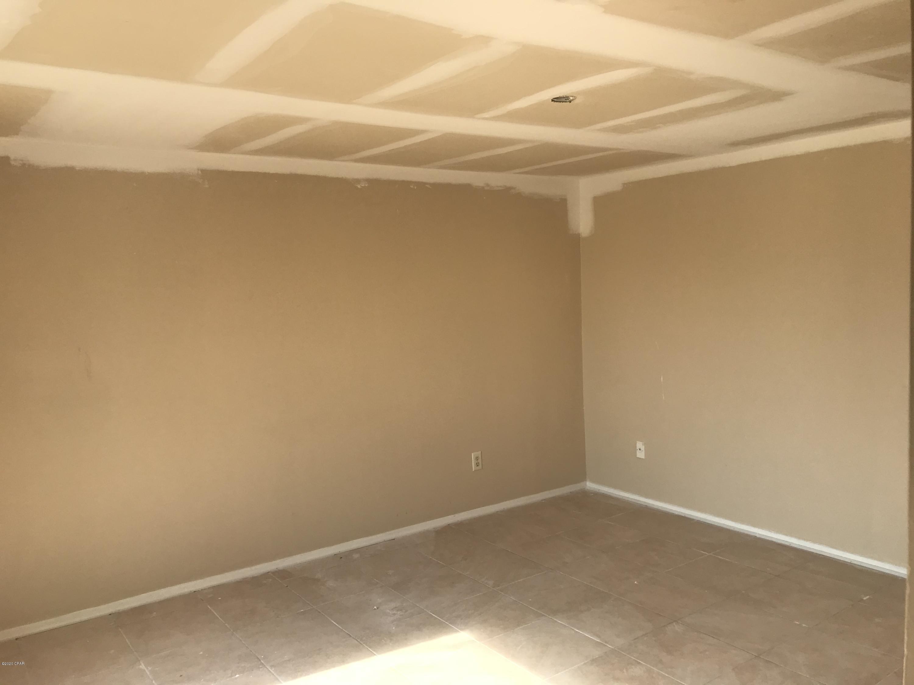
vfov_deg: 49.7
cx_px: 457
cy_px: 342
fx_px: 739
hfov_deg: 63.4
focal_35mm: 28
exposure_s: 1/618
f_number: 1.8
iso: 20
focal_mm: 3.99
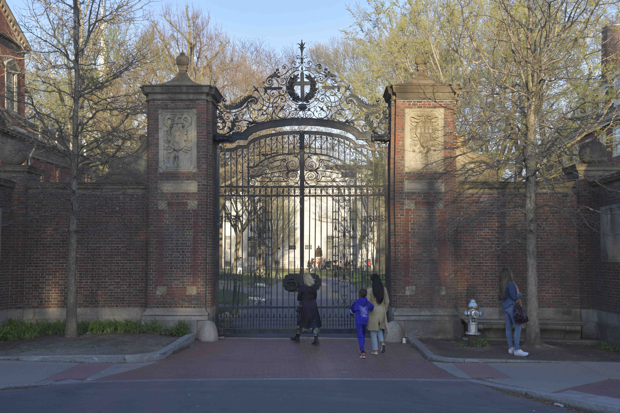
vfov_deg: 27.0
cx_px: 310
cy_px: 206
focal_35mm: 50
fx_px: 861
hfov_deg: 39.6
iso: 800
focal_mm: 50
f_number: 8
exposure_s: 1/400
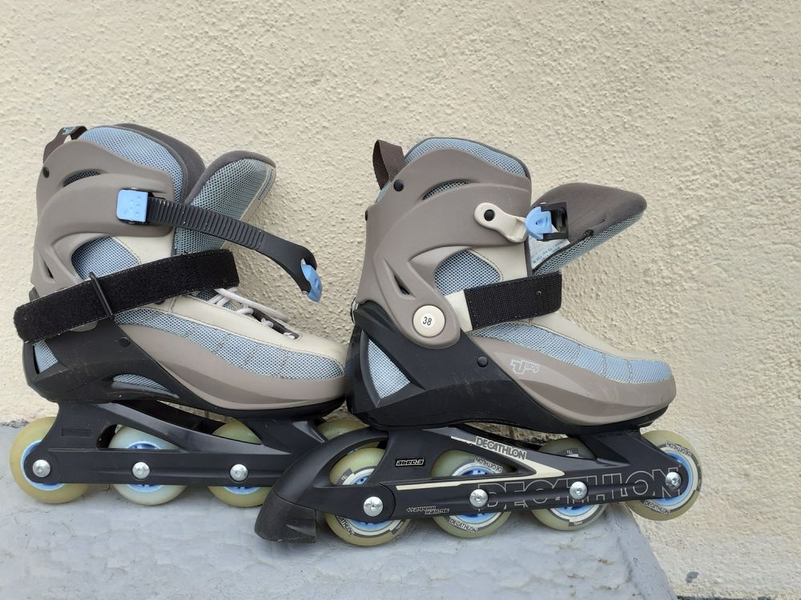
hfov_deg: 65.3
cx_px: 400
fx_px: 625
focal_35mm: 27
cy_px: 300
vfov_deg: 51.4
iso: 40
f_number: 1.9
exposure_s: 1/637
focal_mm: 3.6
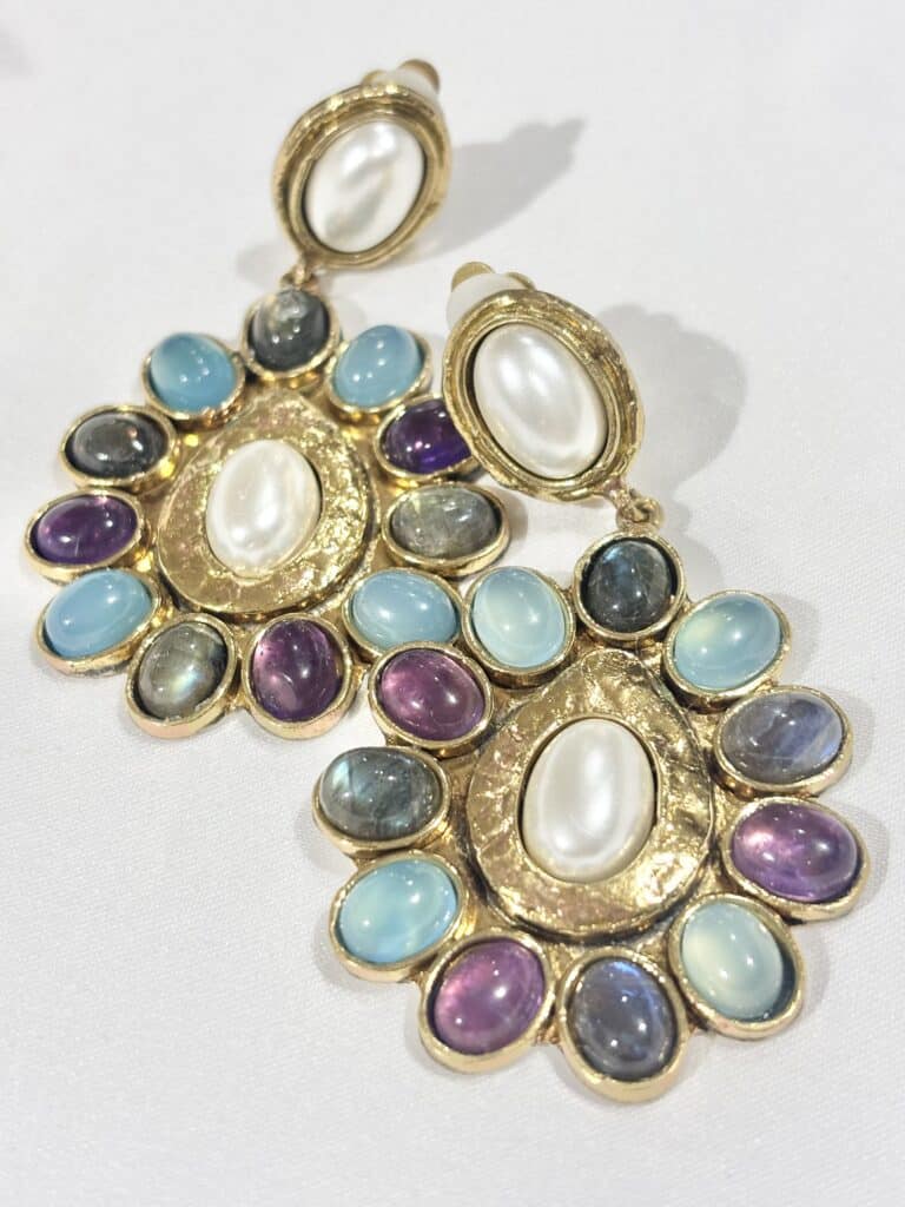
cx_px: 452
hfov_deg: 28.0
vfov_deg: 36.8
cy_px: 604
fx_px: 1813
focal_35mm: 52
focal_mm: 5.96
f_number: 1.6
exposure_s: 1/100
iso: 32
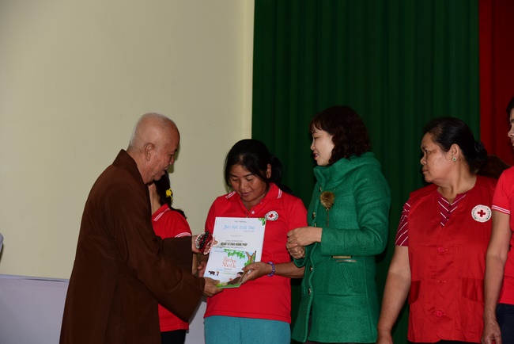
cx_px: 257
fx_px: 1214
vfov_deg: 16.1
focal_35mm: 85
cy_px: 172
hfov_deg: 23.9
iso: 500
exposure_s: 1/50
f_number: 5
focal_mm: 85
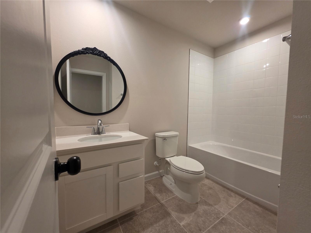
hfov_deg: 106.2
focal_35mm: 13
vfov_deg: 89.9
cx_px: 156
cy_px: 116
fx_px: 117
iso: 200
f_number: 1.9
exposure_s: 1/120
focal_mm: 2.2
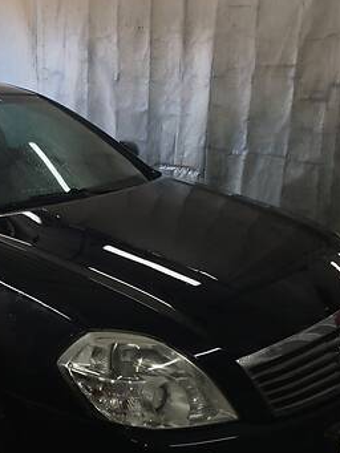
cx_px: 49
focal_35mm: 51
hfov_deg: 27.8
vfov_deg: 37.4
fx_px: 667
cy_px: 191
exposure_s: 1/62
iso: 25
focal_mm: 4.2
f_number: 2.2
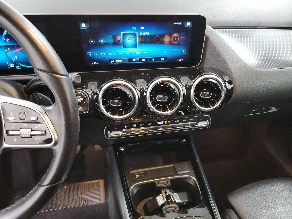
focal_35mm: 24
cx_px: 146
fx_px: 202
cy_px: 110
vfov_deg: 56.8
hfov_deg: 71.6
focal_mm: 6.7
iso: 839
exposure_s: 1/19
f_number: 1.8
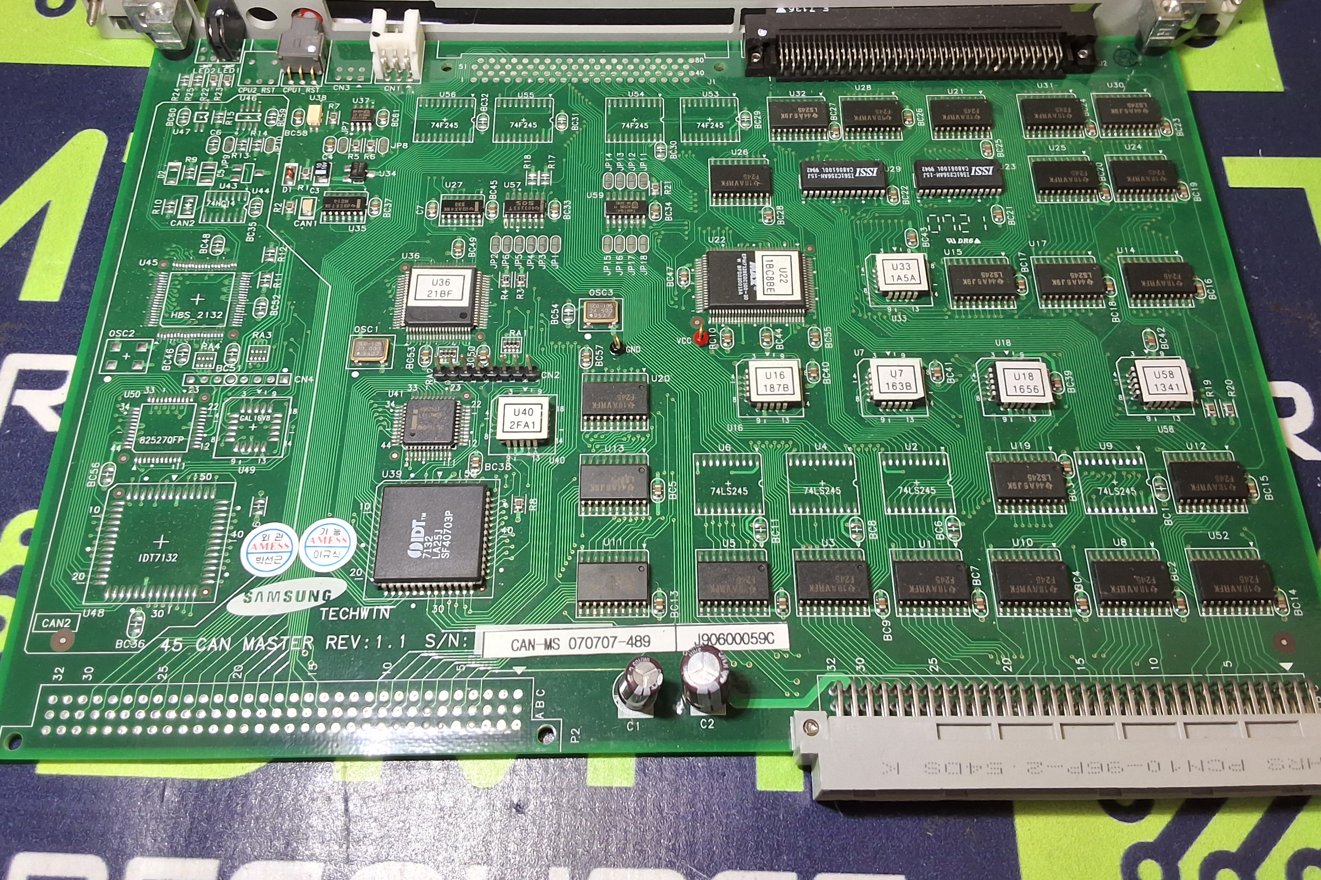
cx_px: 668
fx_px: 1211
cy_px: 359
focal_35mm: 33
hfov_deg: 57.2
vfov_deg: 39.8
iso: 80
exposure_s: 1/40
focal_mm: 2.91
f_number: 1.9
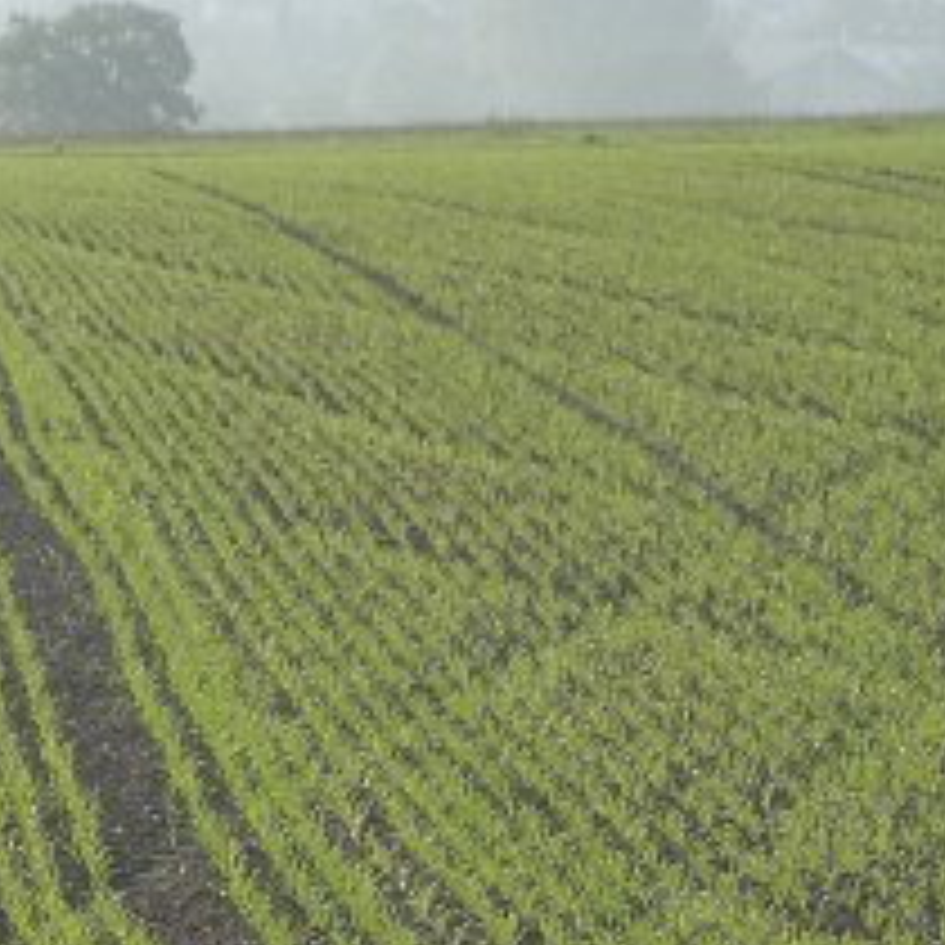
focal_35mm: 272
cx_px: 558
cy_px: 994
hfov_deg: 6.4
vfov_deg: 6.4
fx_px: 8401
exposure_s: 1/320
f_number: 4
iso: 125
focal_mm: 10.3
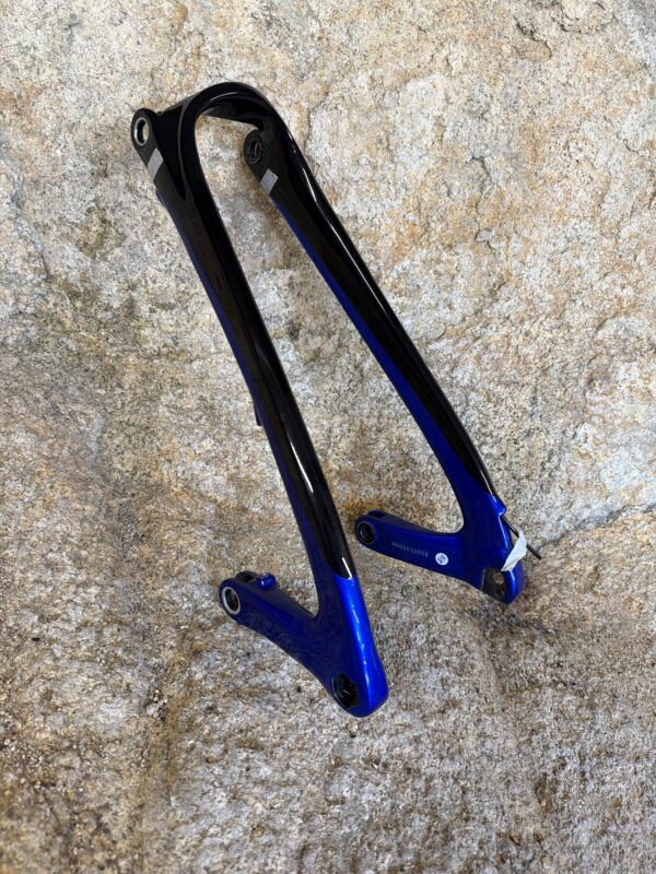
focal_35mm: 24
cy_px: 437
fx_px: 606
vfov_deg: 71.6
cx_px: 328
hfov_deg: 56.8
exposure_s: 1/60
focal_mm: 6.76
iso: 160
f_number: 1.78
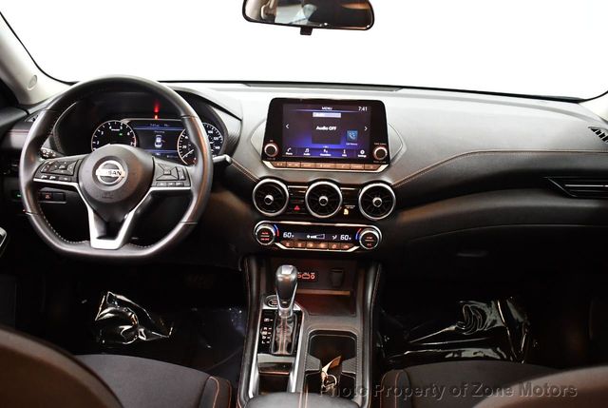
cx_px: 304
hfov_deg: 53.1
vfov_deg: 37.0
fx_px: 609
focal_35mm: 36
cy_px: 204
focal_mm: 18
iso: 3600
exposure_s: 1/60
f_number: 3.5
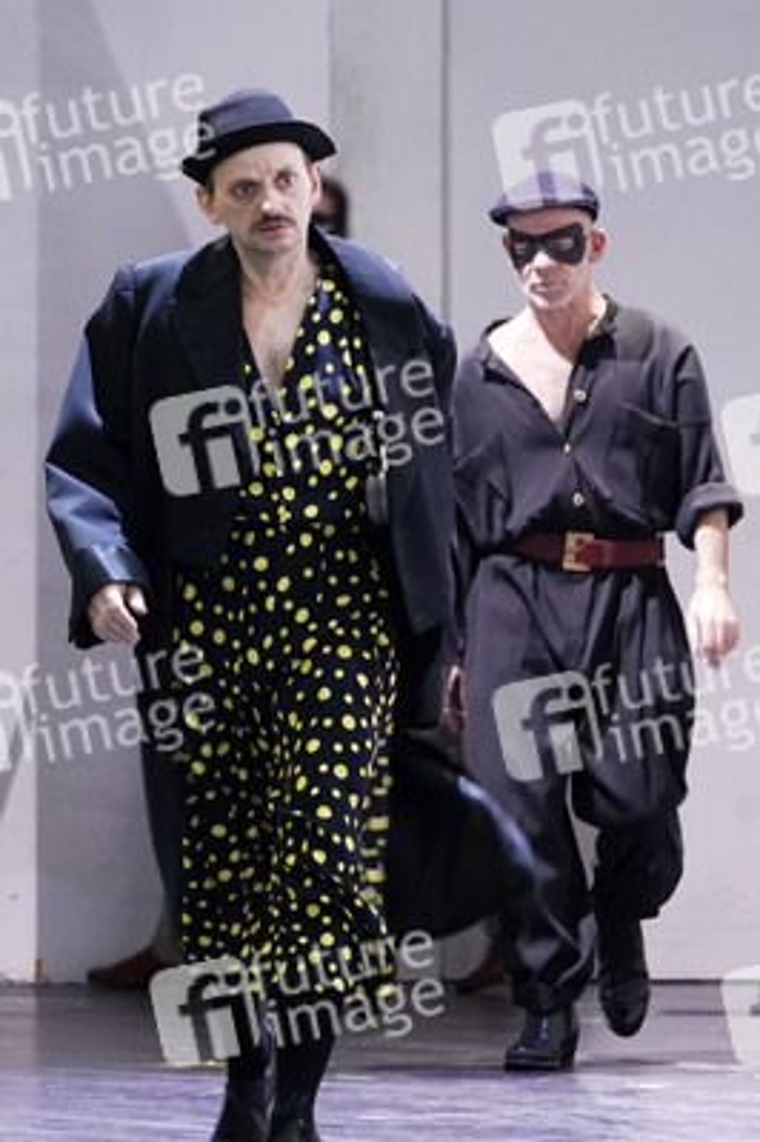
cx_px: 380
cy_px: 571
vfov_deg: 10.3
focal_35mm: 200
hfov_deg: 6.9
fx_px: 6344
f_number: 6.3
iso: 3200
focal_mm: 200
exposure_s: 1/60
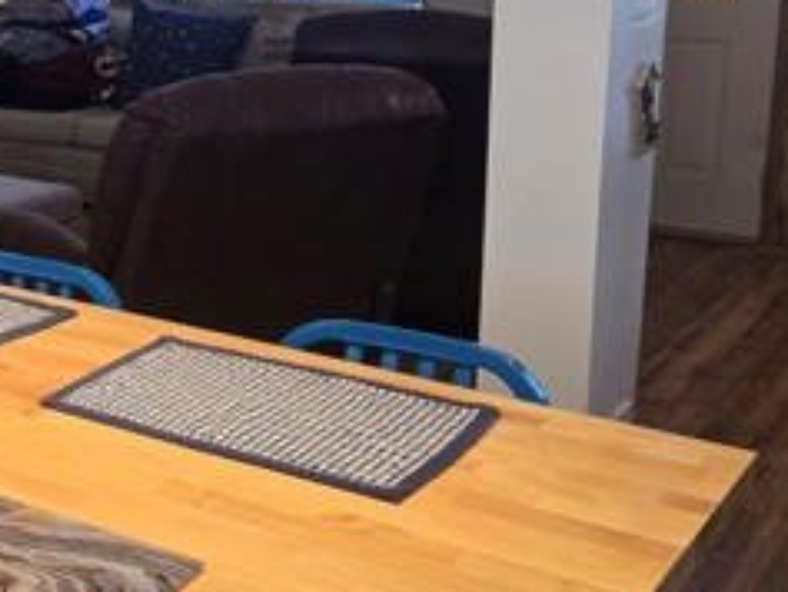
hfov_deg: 28.7
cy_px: 163
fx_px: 1412
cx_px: -50
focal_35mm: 62
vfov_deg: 23.5
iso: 125
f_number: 1.8
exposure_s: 1/120
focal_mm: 5.4
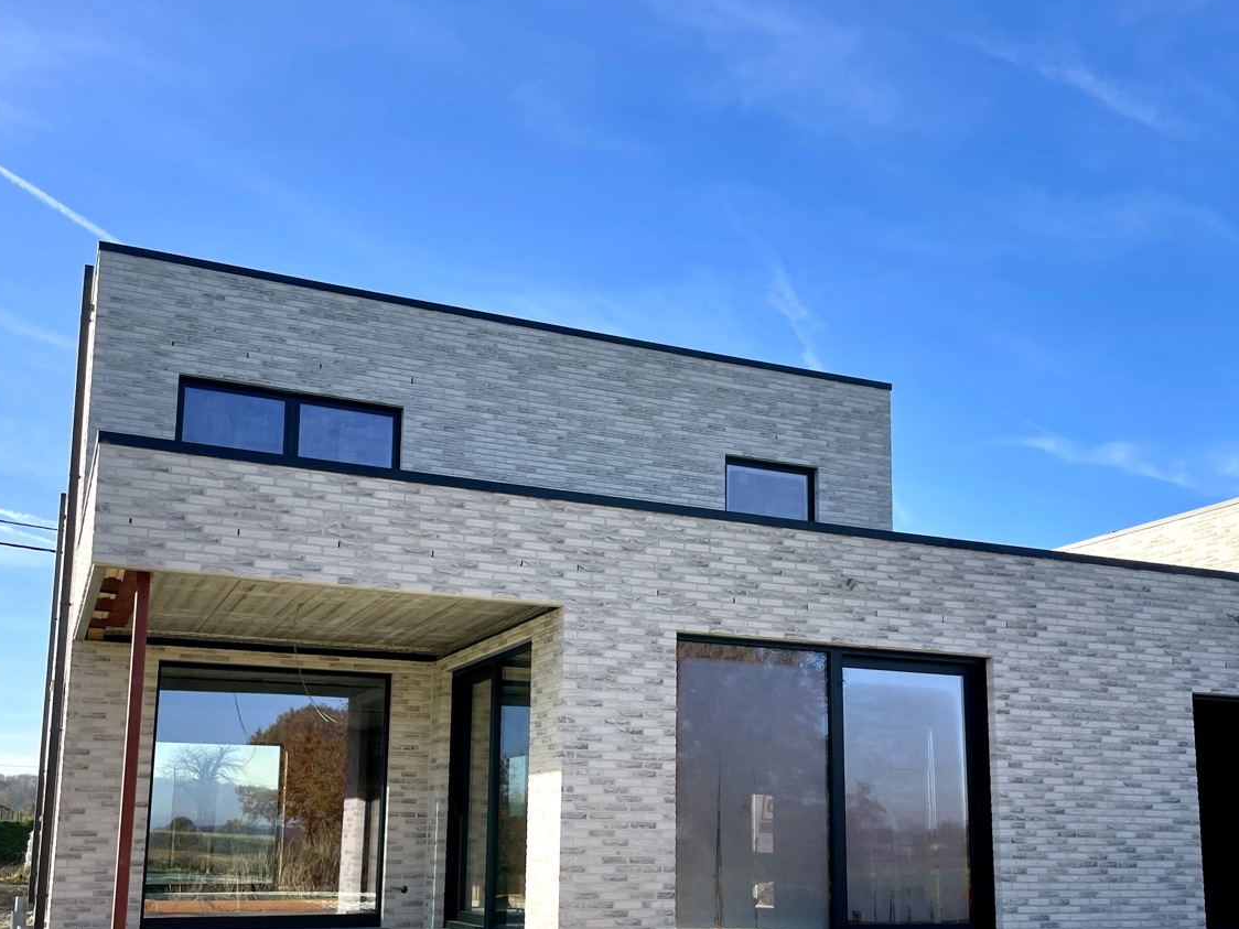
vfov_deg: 38.2
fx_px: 1324
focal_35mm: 37
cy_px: 626
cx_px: 639
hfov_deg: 50.1
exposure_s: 1/1916
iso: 32
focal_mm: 4.2
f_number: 1.6
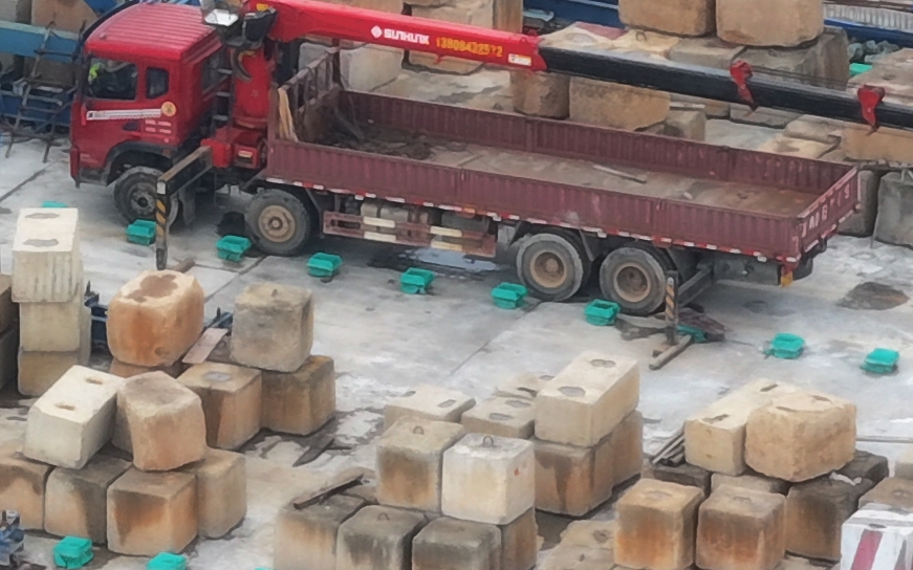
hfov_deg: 2.6
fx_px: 20101
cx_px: -427
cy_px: -38
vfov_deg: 1.6
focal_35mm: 808
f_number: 3.4
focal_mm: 30.71
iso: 100
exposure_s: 1/100
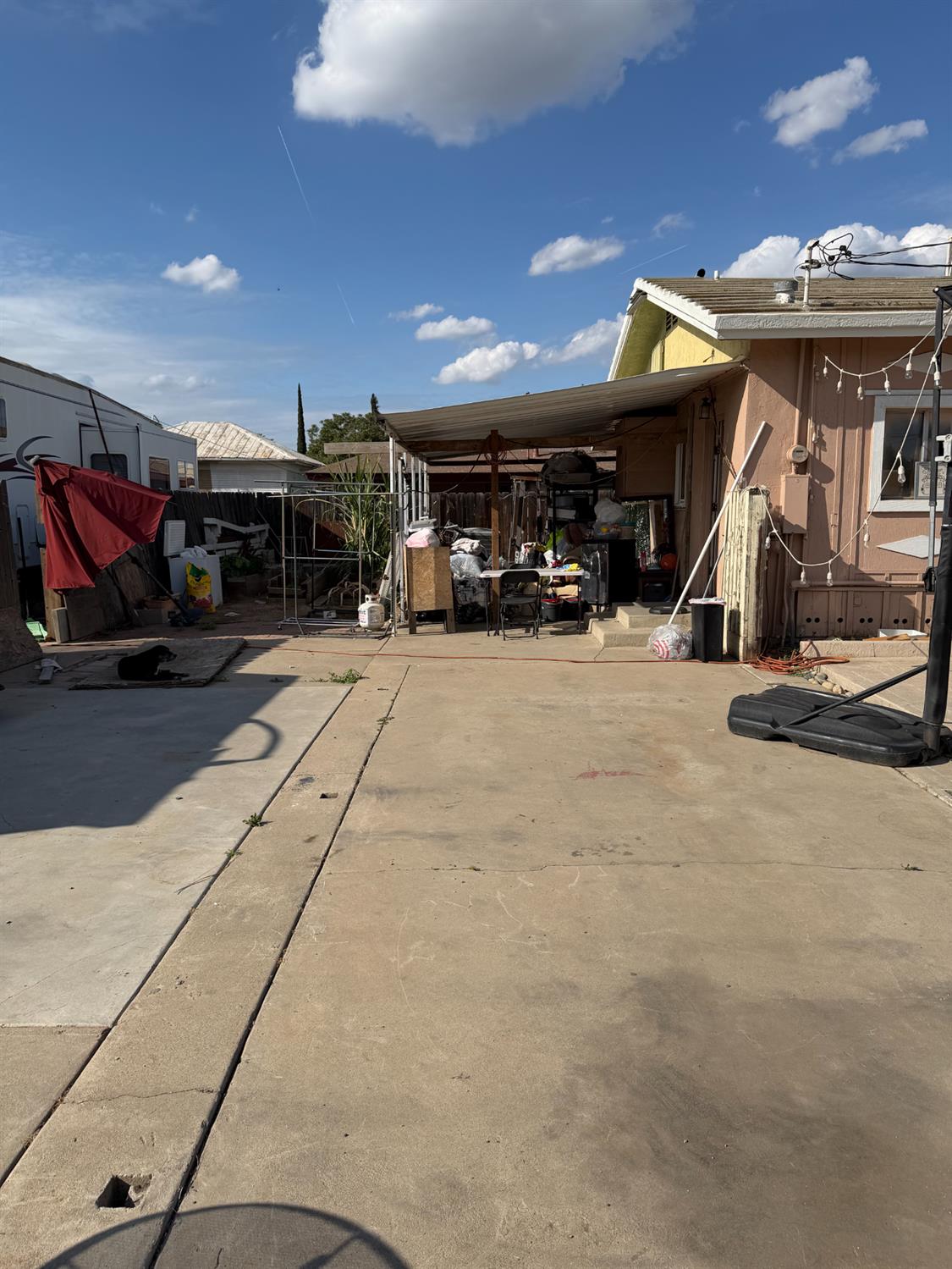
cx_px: 476
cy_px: 634
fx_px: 880
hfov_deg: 56.8
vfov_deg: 71.6
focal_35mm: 24
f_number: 1.78
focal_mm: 6.76
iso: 80
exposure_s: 1/6711
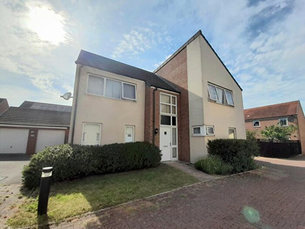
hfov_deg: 106.2
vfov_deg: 89.9
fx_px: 115
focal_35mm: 13
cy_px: 114
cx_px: 152
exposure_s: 1/2000
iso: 40
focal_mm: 1.42
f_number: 2.2
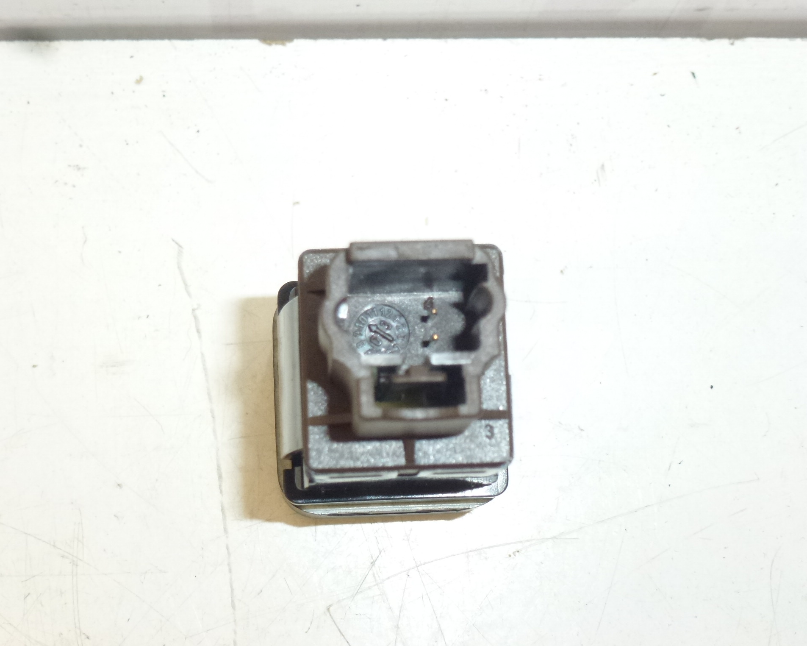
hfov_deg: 29.6
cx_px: 403
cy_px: 324
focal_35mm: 64
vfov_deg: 23.8
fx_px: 1529
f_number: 4.5
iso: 400
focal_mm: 10.9
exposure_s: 1/100
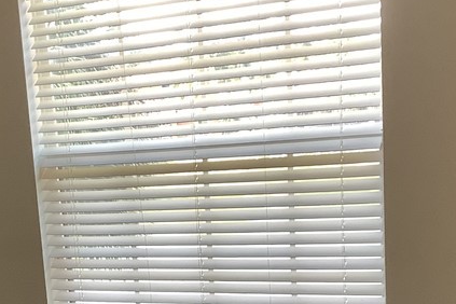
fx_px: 988
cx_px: 68
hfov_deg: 25.4
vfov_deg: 17.1
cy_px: 313
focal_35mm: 78
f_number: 2.4
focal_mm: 3.3
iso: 50
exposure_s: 1/60
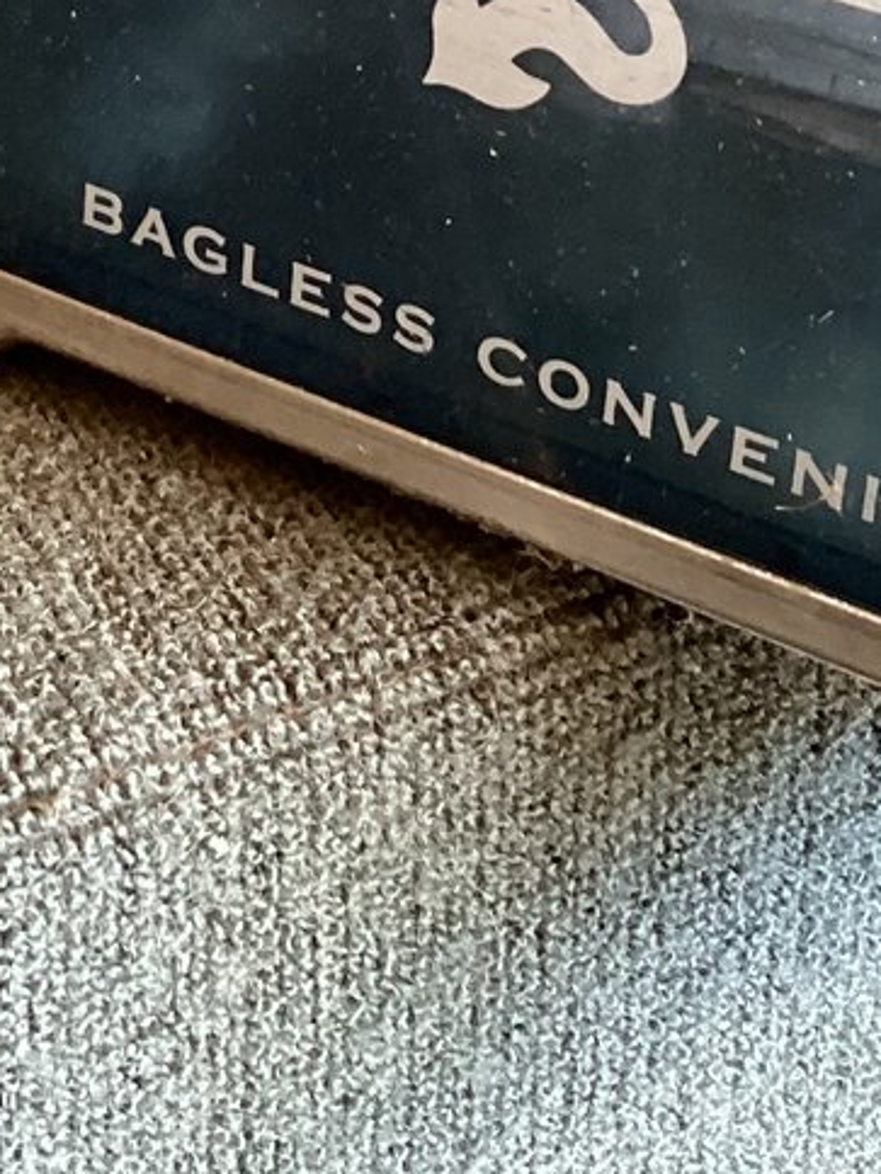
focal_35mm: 97
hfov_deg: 15.2
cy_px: -159
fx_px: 3292
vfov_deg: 19.3
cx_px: 368
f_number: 2.4
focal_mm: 3.3
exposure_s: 1/33
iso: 250
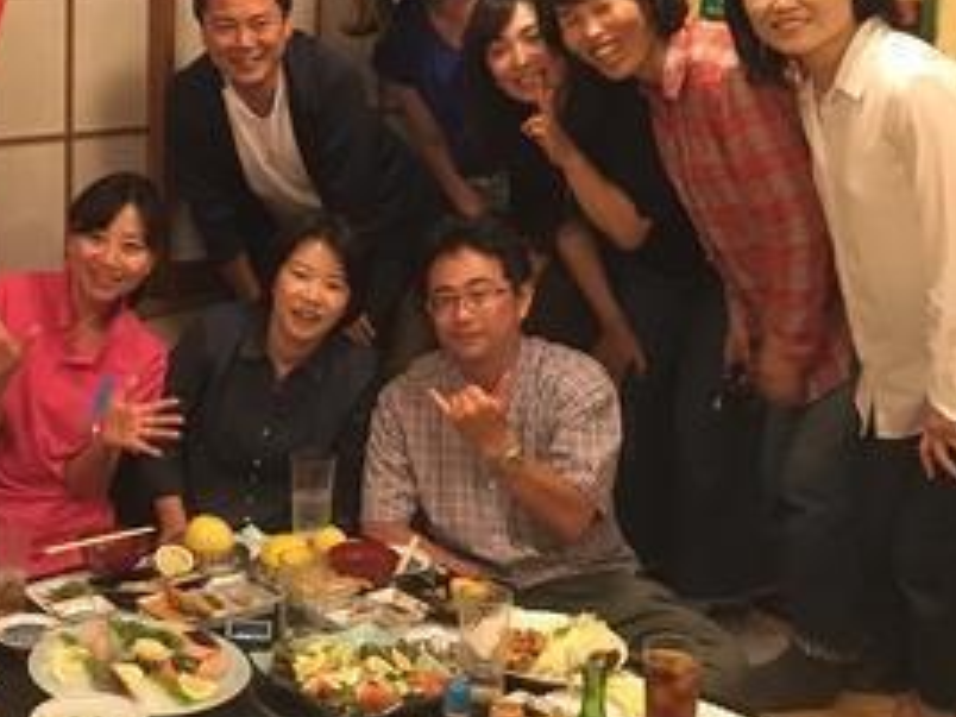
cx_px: 164
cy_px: 207
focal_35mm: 65
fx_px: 1795
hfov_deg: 29.0
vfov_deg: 22.4
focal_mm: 4.15
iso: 200
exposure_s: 1/15
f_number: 2.2
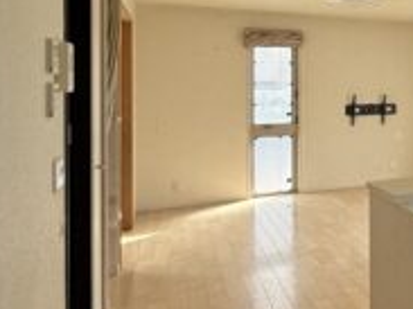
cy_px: 83
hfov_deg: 26.4
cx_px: 652
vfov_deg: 31.0
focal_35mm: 46
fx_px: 548
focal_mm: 2.22
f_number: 2.2
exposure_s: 1/99
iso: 80
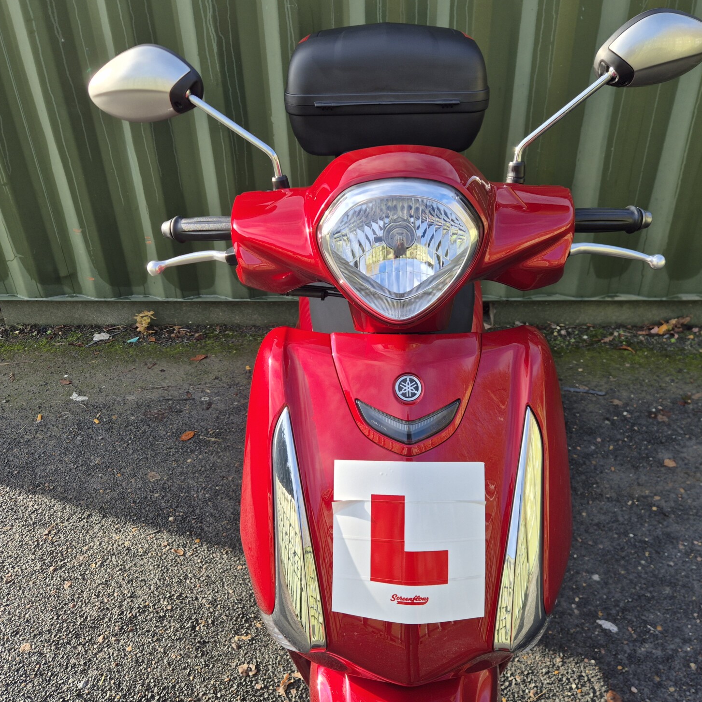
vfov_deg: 57.3
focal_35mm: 28
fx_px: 642
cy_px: 359
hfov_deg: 57.2
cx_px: 379
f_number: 1.8
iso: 25
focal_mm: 5.4
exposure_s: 1/464
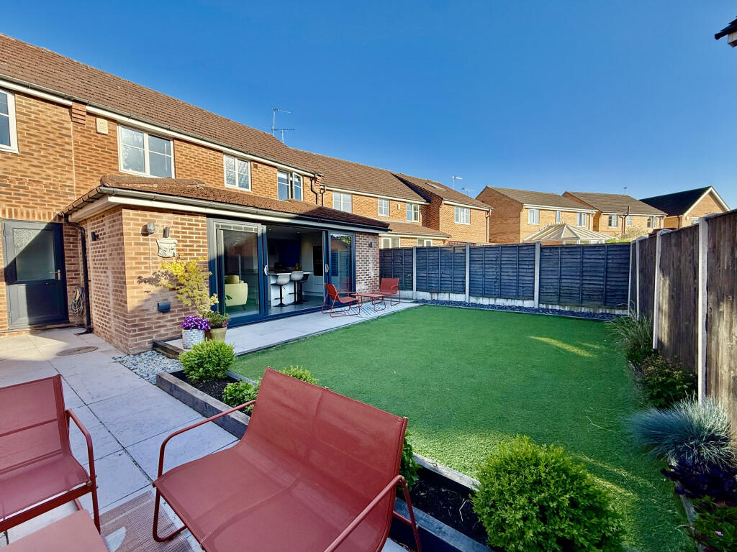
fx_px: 298
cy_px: 276
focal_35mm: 14
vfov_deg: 85.7
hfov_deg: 102.1
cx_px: 368
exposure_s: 1/596
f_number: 2.2
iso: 50
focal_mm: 2.22
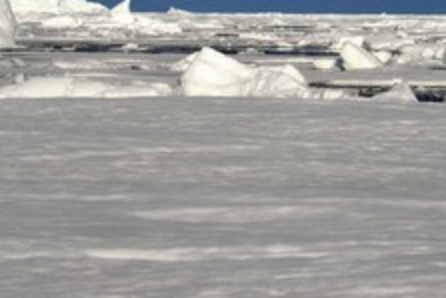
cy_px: 86
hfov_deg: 5.5
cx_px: 296
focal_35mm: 377
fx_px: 4673
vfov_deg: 3.7
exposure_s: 1/500
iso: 400
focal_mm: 200
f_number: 16
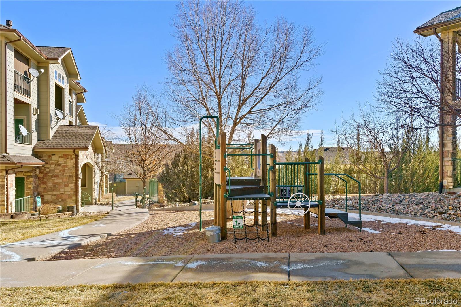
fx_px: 384
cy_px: 154
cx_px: 230
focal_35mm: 30
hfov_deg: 61.9
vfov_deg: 43.6
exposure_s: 1/400
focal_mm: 30
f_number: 9
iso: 160
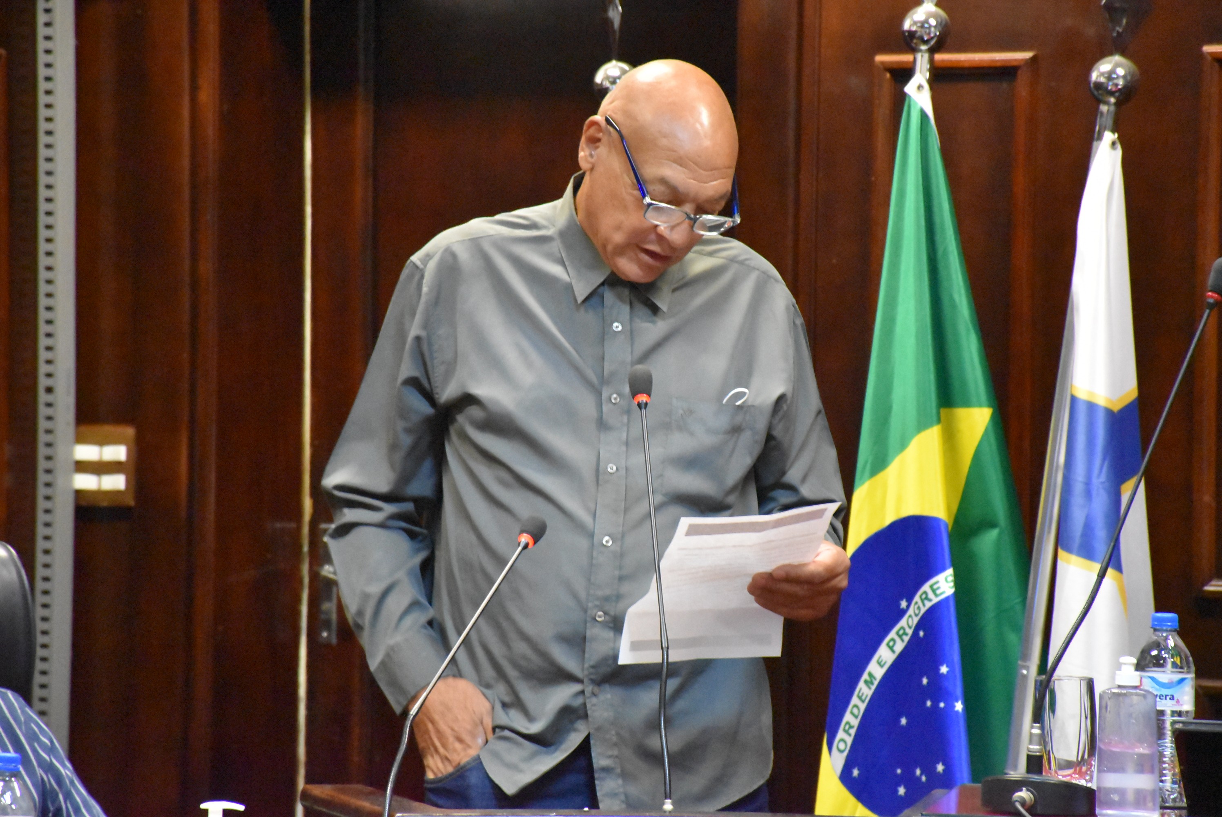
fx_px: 7134
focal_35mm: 210
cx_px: 611
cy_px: 408
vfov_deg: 6.6
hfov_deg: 9.8
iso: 12800
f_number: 5.6
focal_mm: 140
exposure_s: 1/100
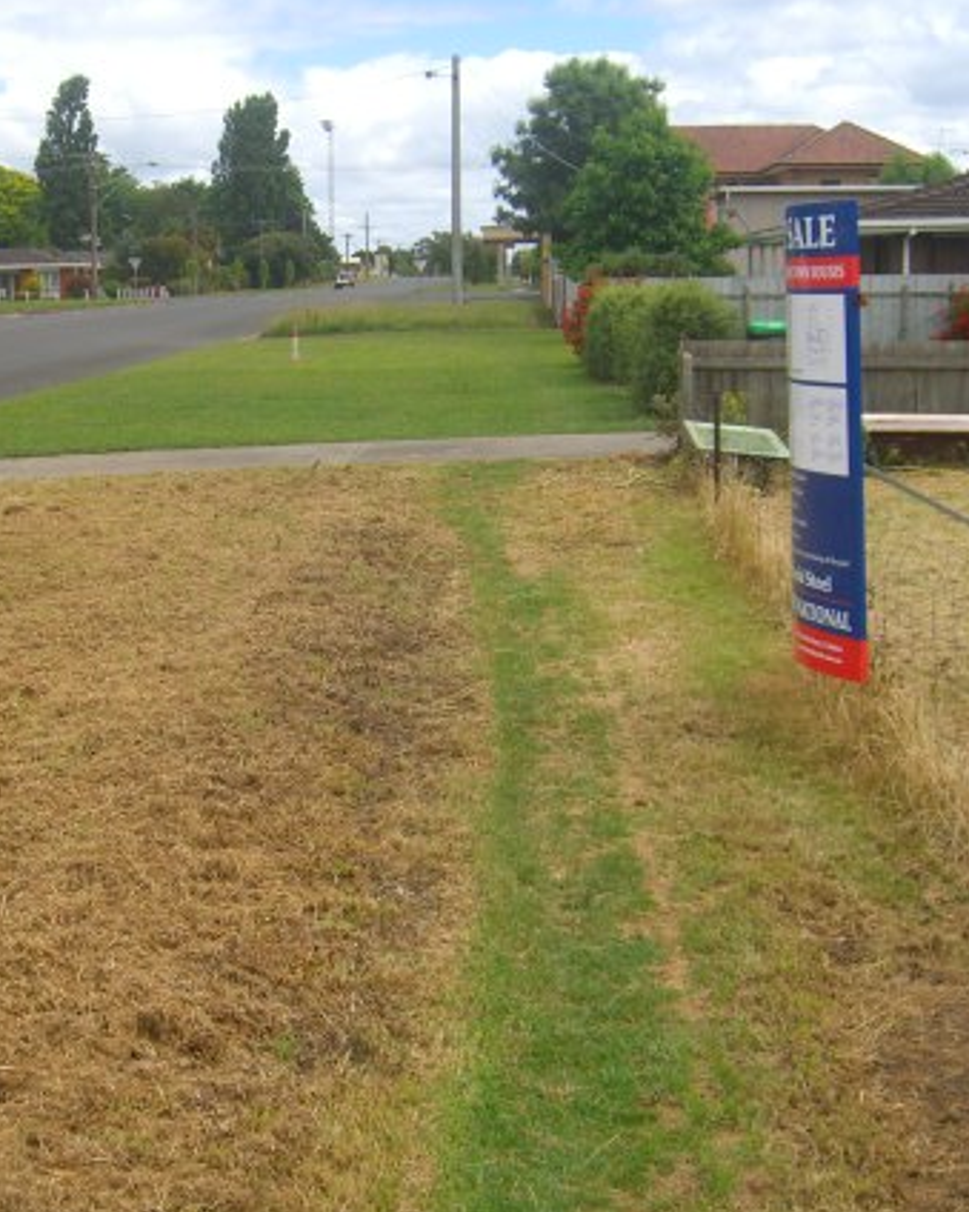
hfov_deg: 26.9
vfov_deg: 33.6
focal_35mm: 56
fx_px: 2008
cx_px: 289
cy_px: 606
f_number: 8
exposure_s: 1/160
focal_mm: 7.9
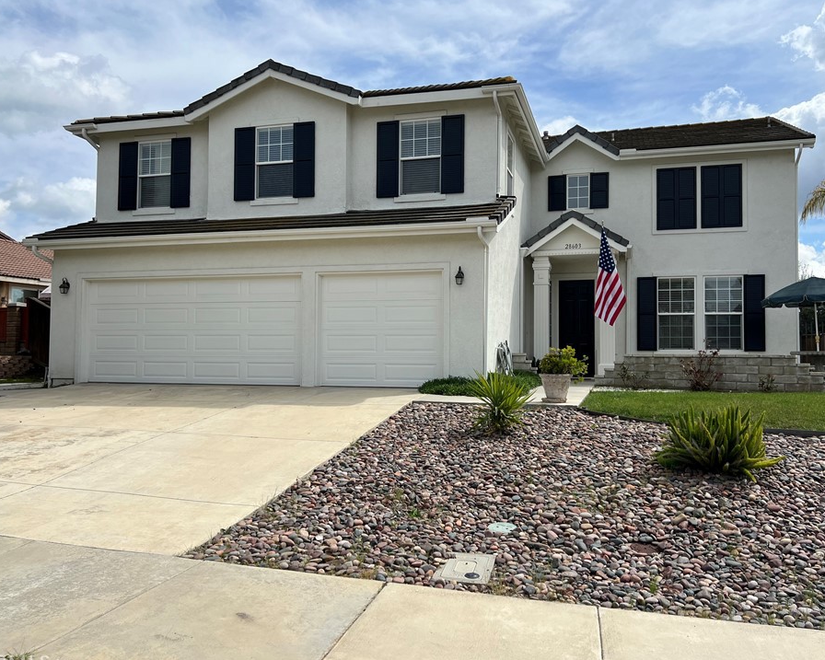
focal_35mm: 29
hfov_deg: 60.4
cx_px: 429
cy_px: 323
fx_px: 708
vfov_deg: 50.0
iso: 50
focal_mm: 5.7
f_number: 1.5
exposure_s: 1/5587
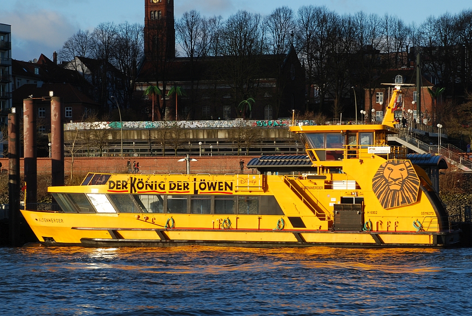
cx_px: 236
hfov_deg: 20.6
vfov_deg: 13.9
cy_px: 158
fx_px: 1299
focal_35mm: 99
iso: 200
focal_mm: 66
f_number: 10
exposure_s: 1/200
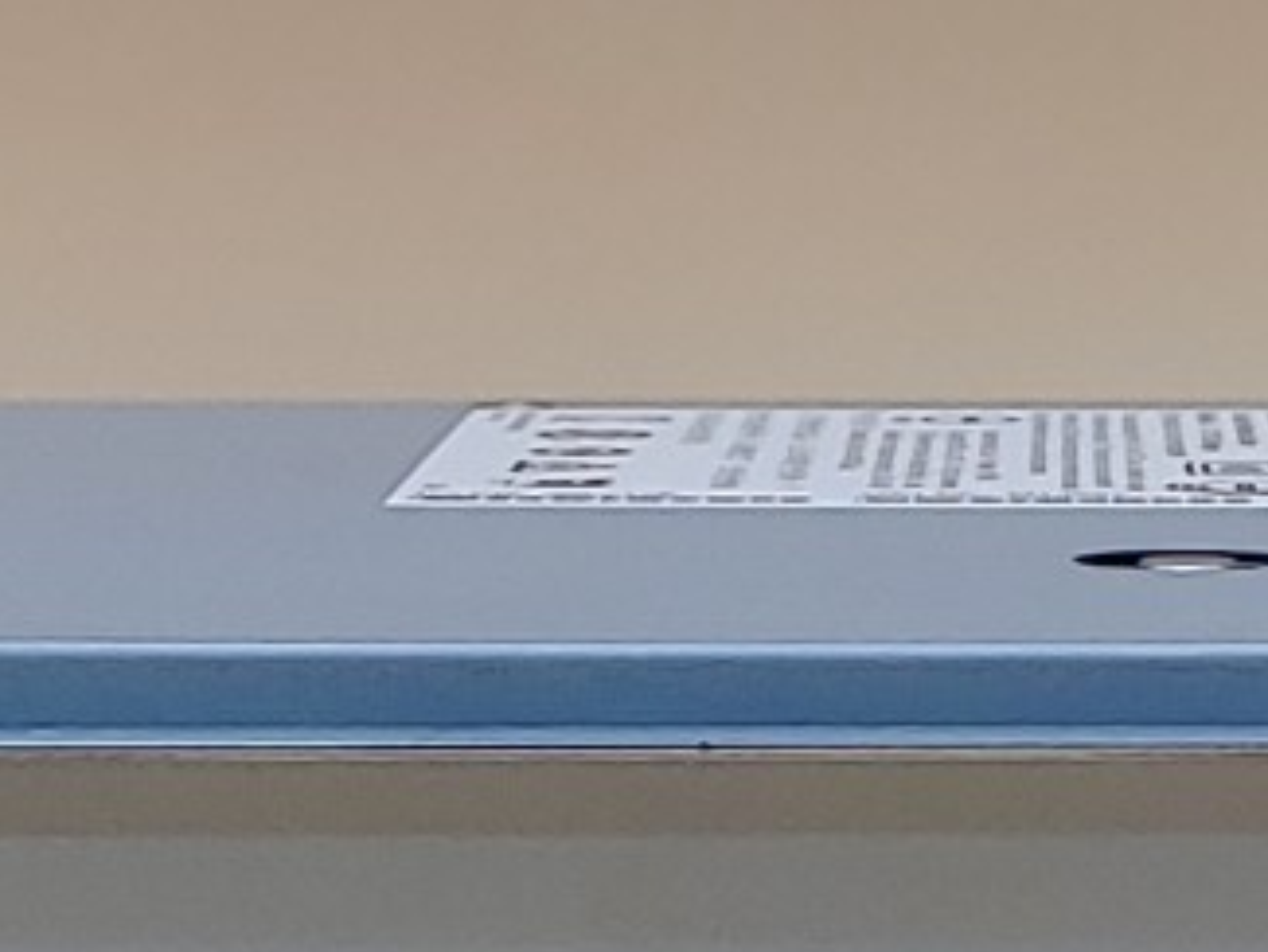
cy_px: 847
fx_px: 7146
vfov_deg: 7.6
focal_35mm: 195
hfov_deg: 10.1
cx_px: 960
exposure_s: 1/131
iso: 50
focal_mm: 4.36
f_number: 1.8
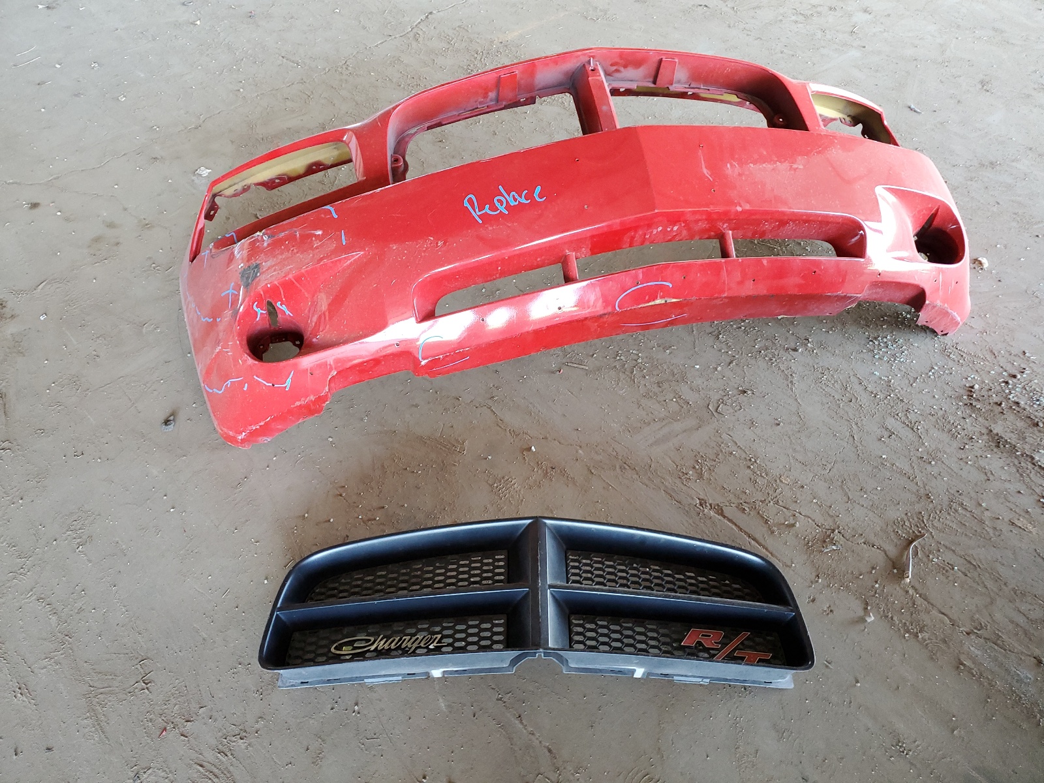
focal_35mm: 26
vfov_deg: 53.1
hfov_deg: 67.3
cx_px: 522
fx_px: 784
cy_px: 392
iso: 149
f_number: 1.5
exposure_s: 1/60.2
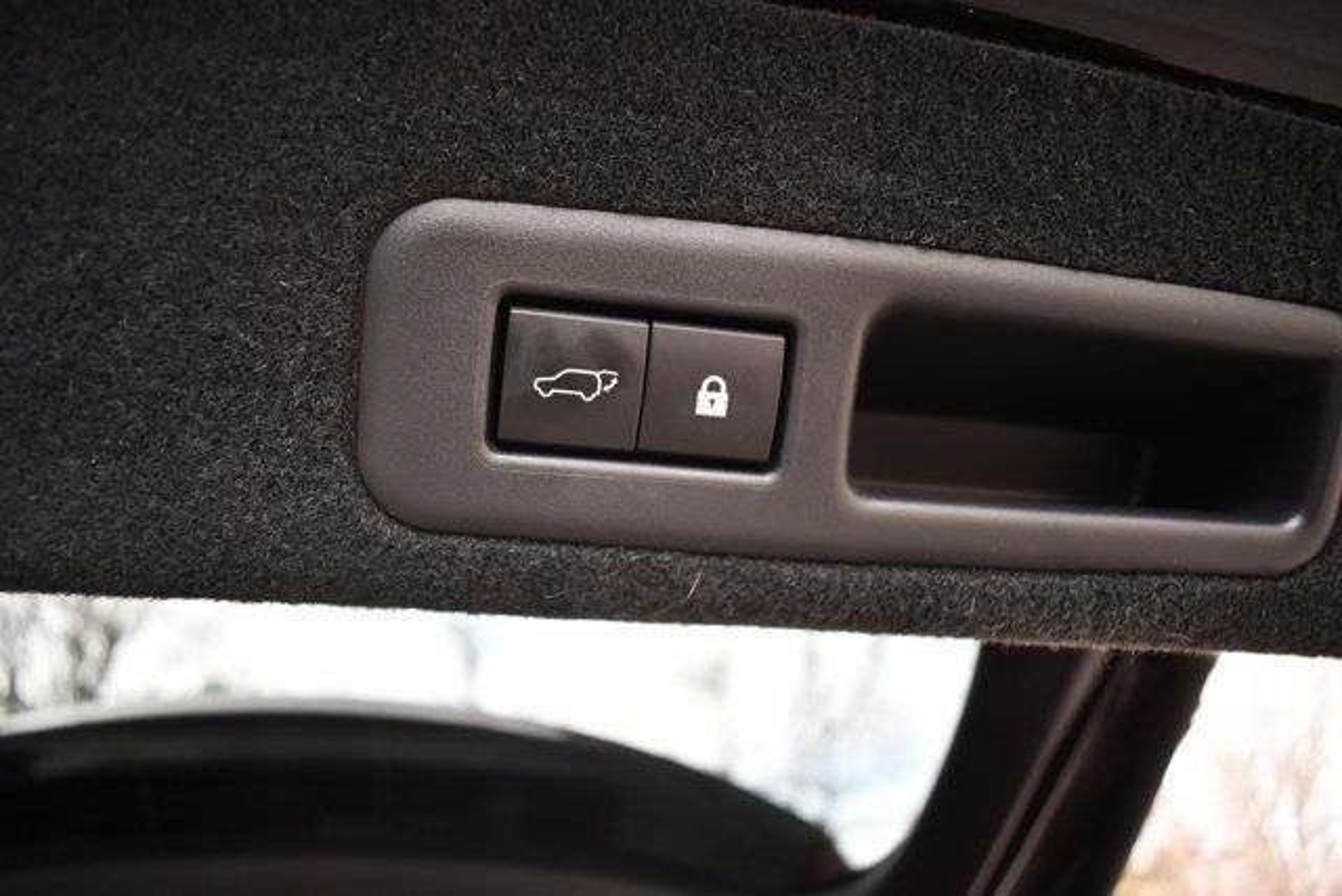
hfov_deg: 67.4
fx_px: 1007
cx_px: 671
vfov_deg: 48.0
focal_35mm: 27
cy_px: 448
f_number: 3.5
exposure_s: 1/250
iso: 800
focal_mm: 18
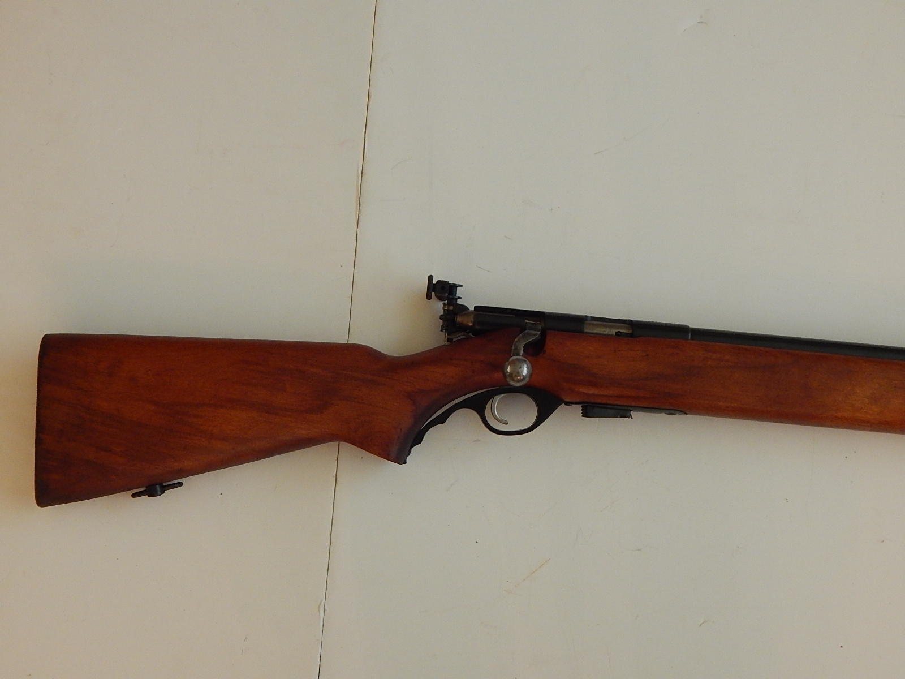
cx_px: 452
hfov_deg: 43.9
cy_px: 340
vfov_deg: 33.6
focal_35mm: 43
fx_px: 1124
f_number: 3.6
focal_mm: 7.7
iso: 400
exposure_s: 1/40
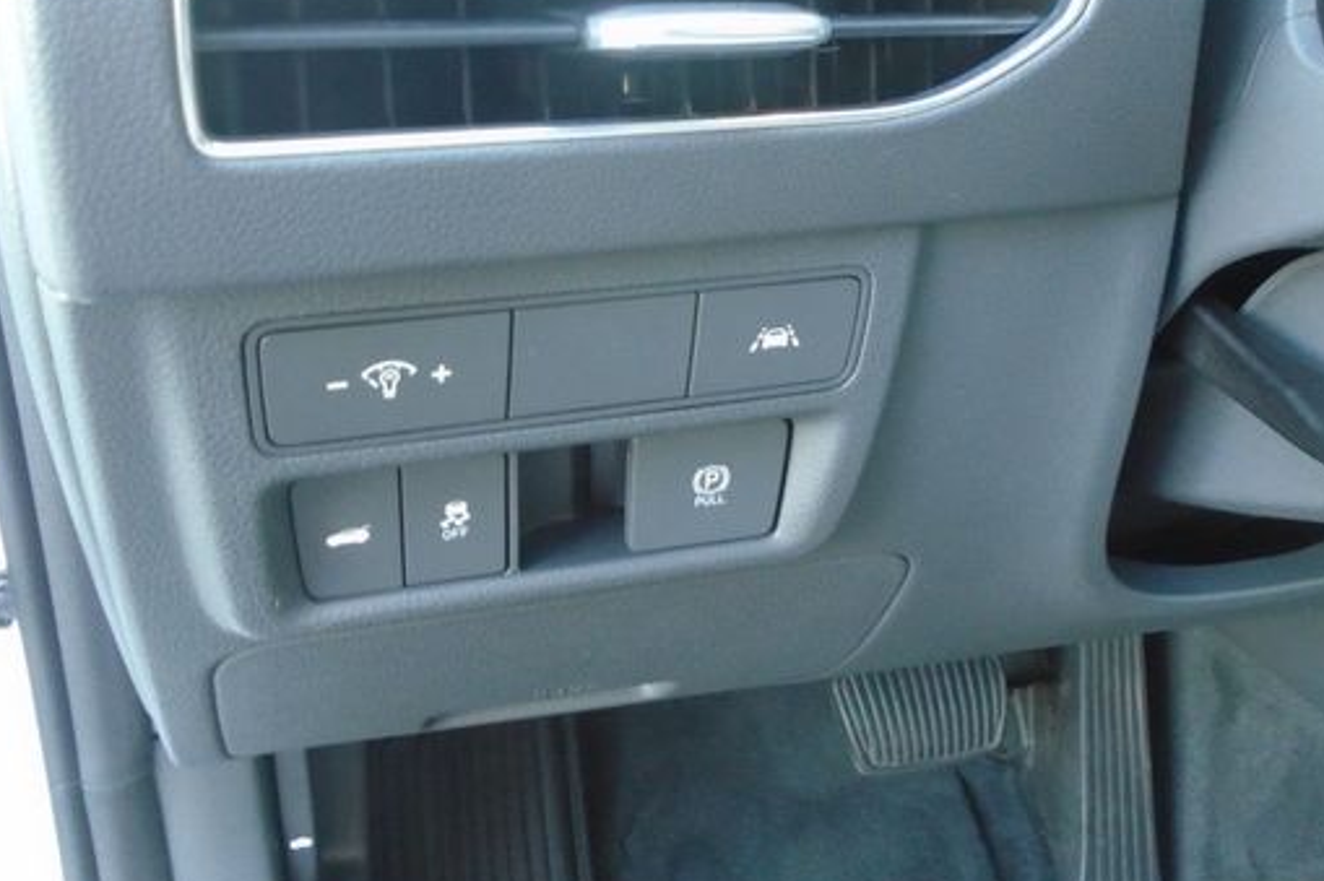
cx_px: 674
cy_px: 335
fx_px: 1250
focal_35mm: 34
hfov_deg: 55.8
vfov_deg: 38.6
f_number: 3.2
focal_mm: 4.6
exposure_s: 1/20
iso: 400
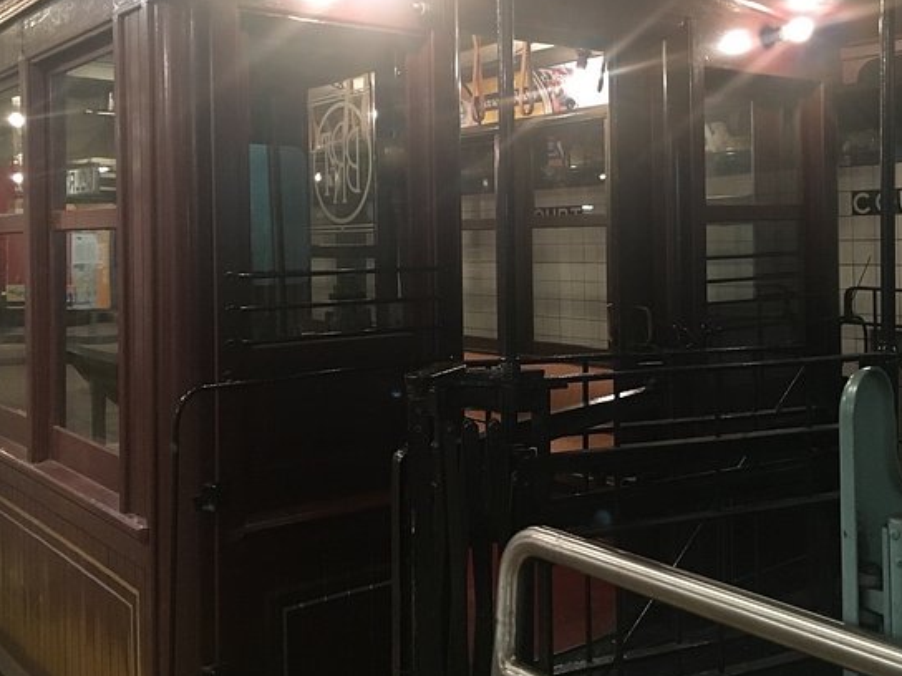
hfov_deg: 46.7
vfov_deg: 35.7
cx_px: 499
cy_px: 236
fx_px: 1042
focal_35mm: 40
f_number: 2.2
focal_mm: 4.15
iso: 250
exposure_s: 1/15
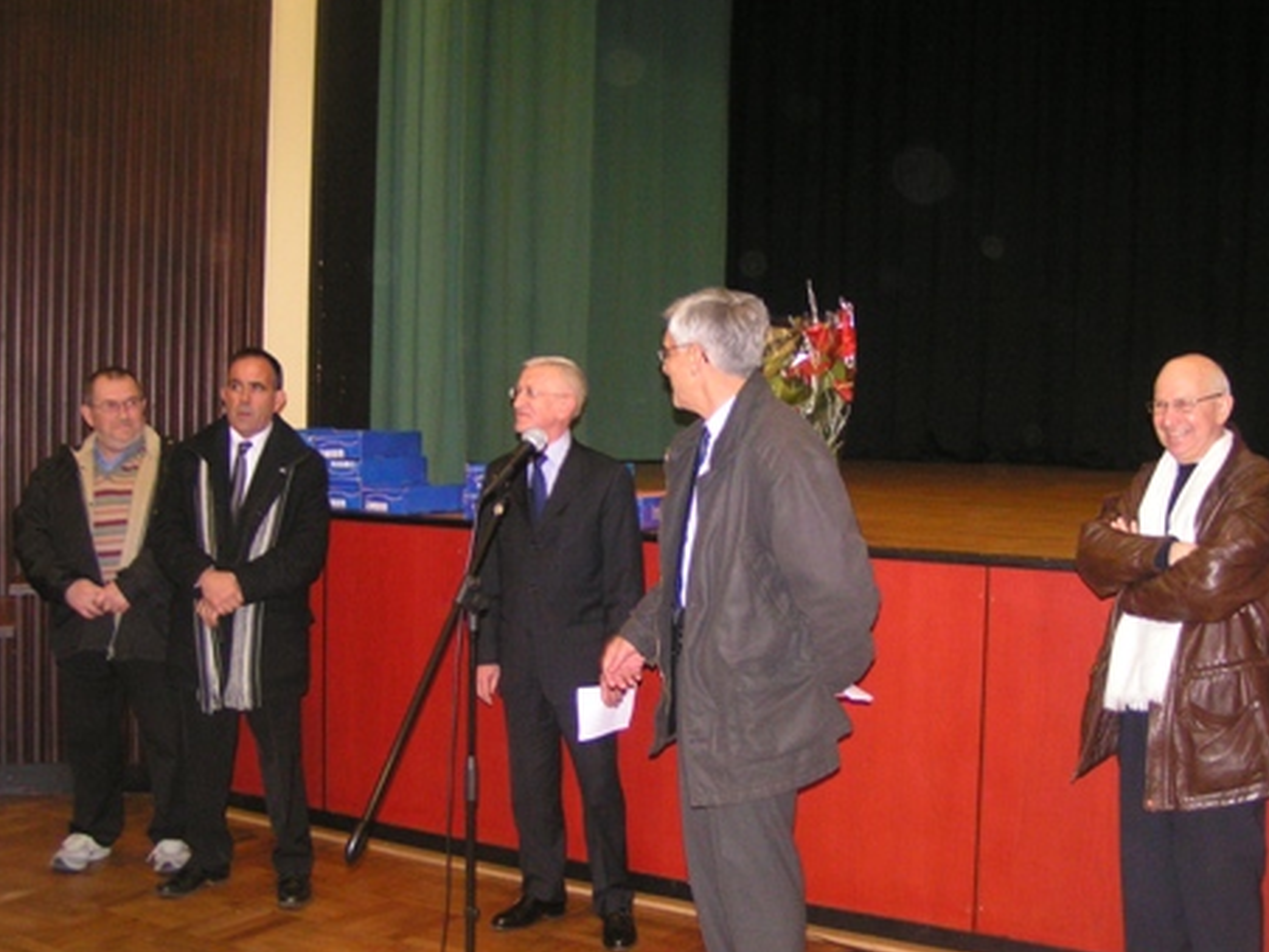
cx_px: 705
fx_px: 1576
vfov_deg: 33.6
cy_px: 441
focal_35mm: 43
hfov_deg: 43.8
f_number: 2.8
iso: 200
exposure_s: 1/40
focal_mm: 5.8
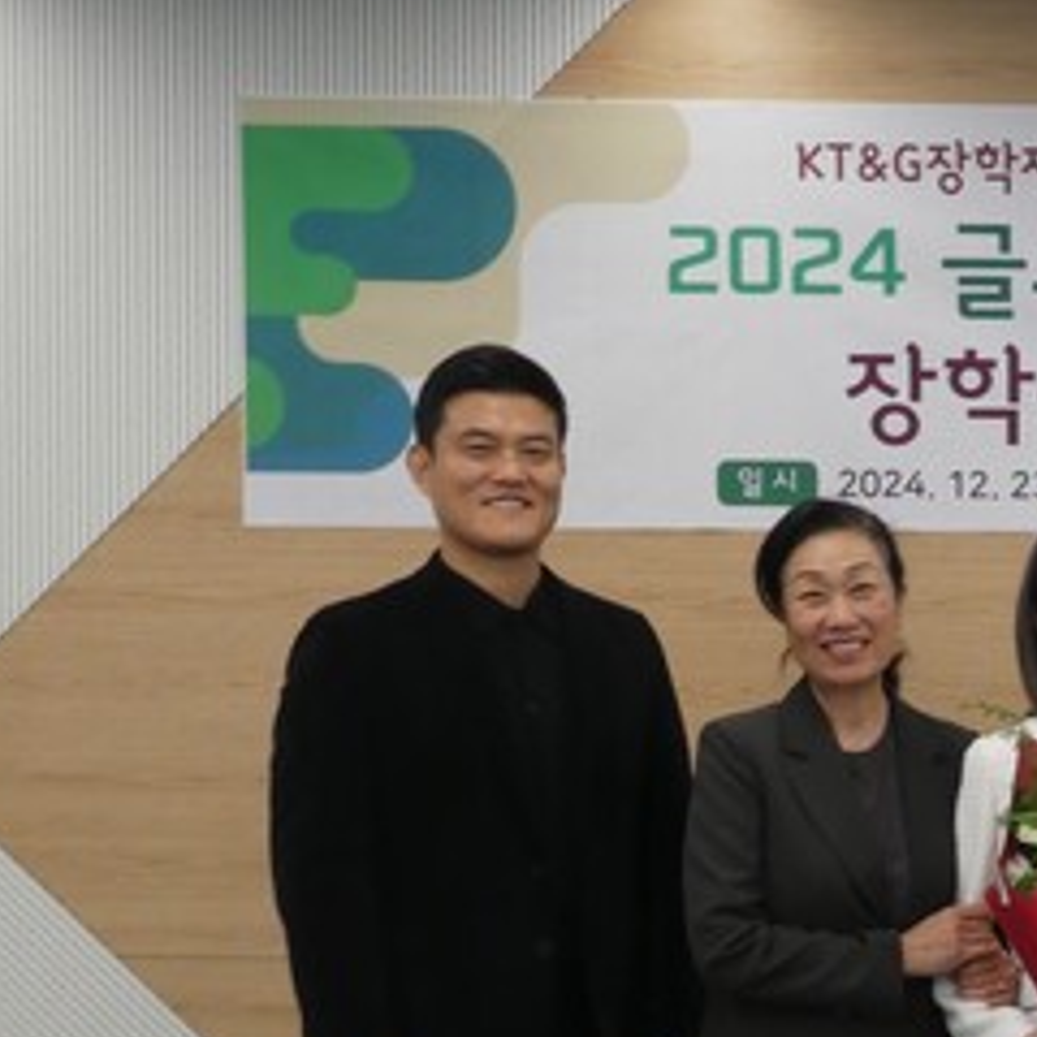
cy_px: 825
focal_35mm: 73
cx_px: 1102
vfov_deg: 23.3
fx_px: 2474
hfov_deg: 22.5
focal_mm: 5.8
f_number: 3.6
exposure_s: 1/80
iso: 320
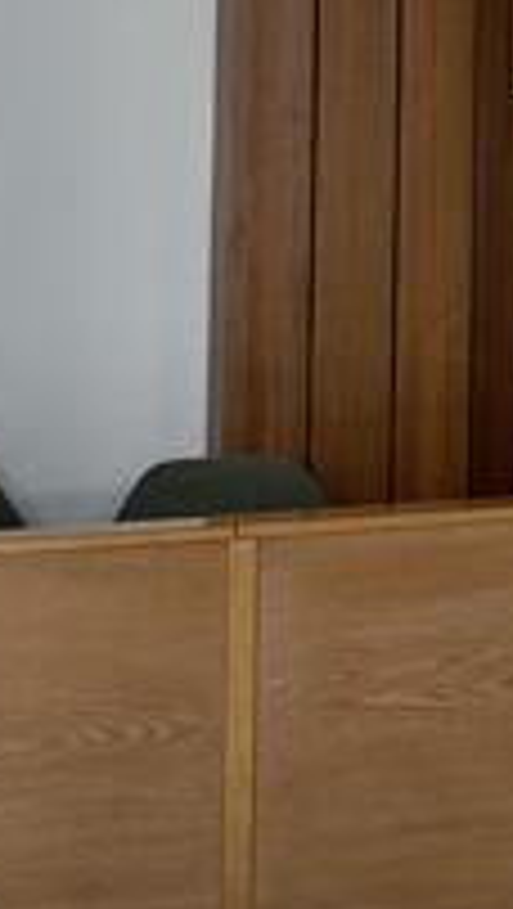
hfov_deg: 10.1
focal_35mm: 112
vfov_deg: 18.5
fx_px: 2702
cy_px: -22
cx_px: 1012
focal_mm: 4.25
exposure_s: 1/60
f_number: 1.8
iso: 250
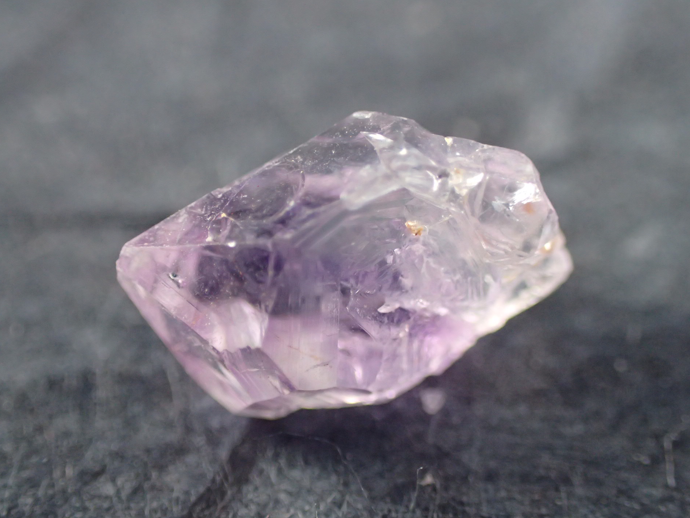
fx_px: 1315
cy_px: 263
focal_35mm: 66
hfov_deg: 29.4
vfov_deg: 22.3
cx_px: 346
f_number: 3.8
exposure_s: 1/160
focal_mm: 11.78
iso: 800
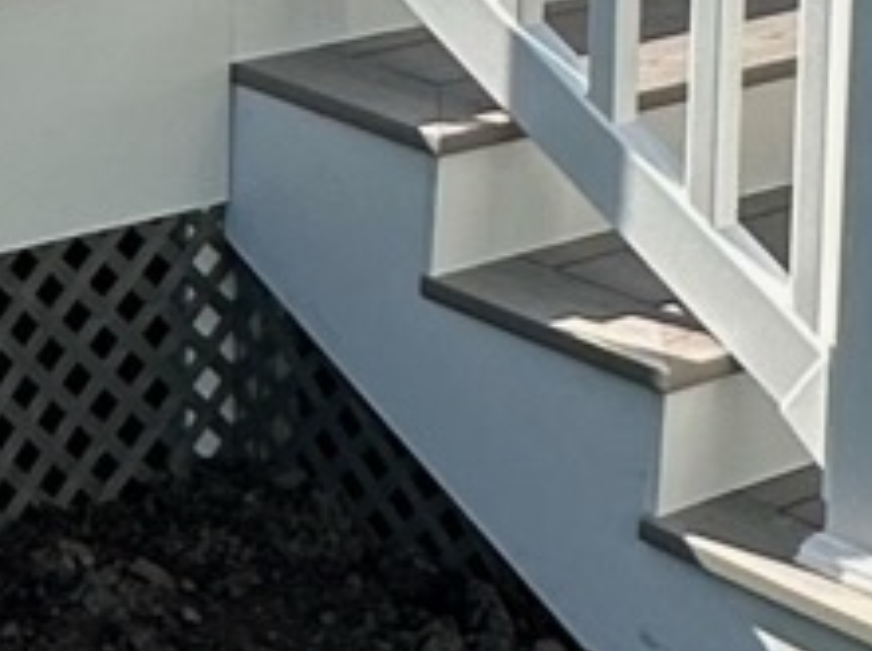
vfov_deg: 10.9
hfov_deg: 14.3
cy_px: -361
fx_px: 3269
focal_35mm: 130
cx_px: -375
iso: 50
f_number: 2.2
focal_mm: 2.22
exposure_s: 1/2681
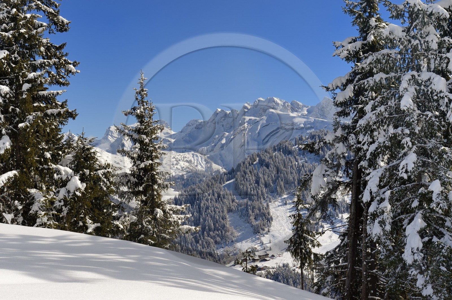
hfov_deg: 28.9
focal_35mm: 70
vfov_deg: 19.4
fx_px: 878
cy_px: 150
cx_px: 226
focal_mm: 70
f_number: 16
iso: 200
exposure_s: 1/320
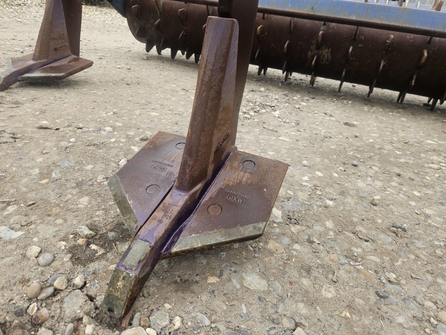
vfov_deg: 58.9
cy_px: 168
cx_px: 223
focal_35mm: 23
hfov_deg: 73.9
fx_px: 296
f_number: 1.8
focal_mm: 5.4
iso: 50
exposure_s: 1/180
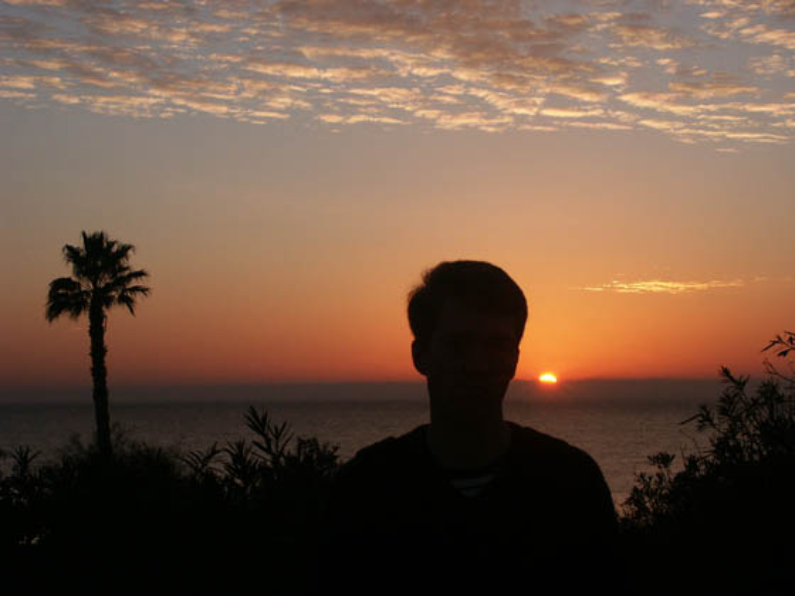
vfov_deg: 17.8
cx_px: 398
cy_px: 298
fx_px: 1906
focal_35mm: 83
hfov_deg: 23.6
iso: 100
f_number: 6.7
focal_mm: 20.65
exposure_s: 1/250
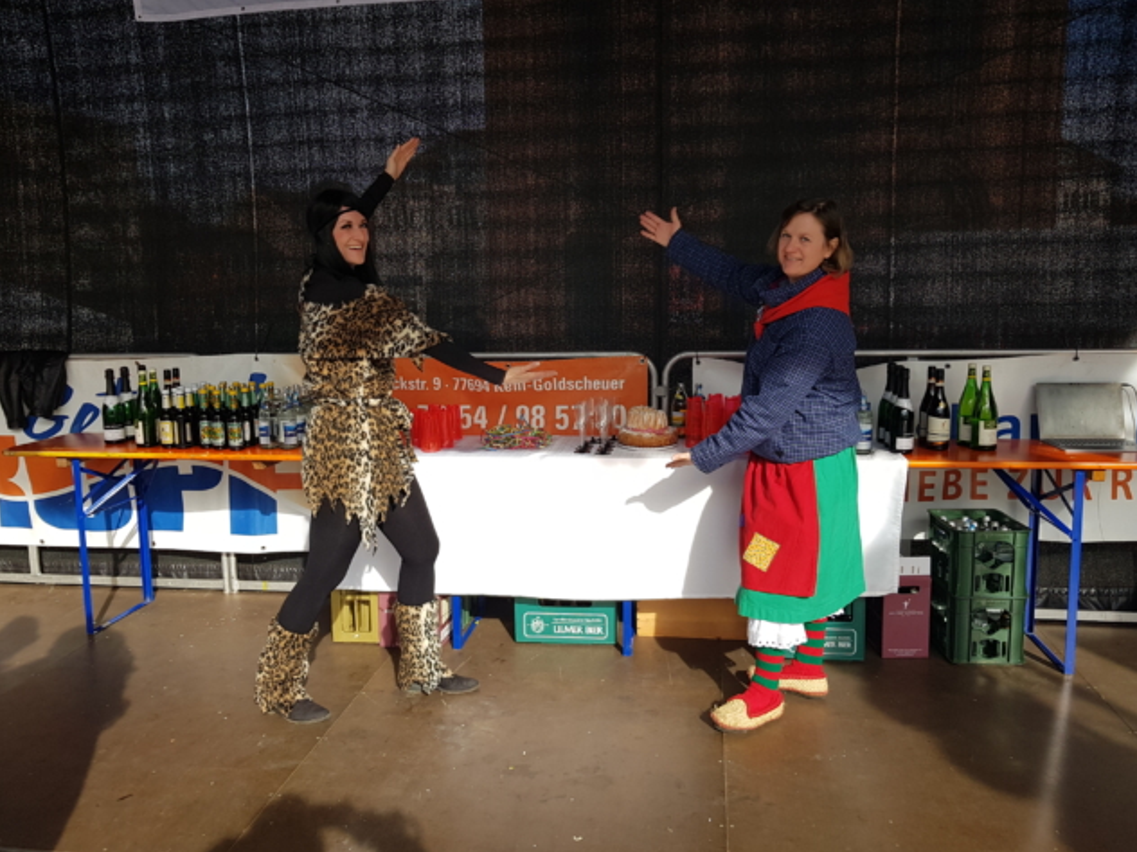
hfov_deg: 61.7
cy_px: 448
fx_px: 953
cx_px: 577
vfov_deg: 48.2
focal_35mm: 29
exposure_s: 1/700
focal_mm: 4.2
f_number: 1.7
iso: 40
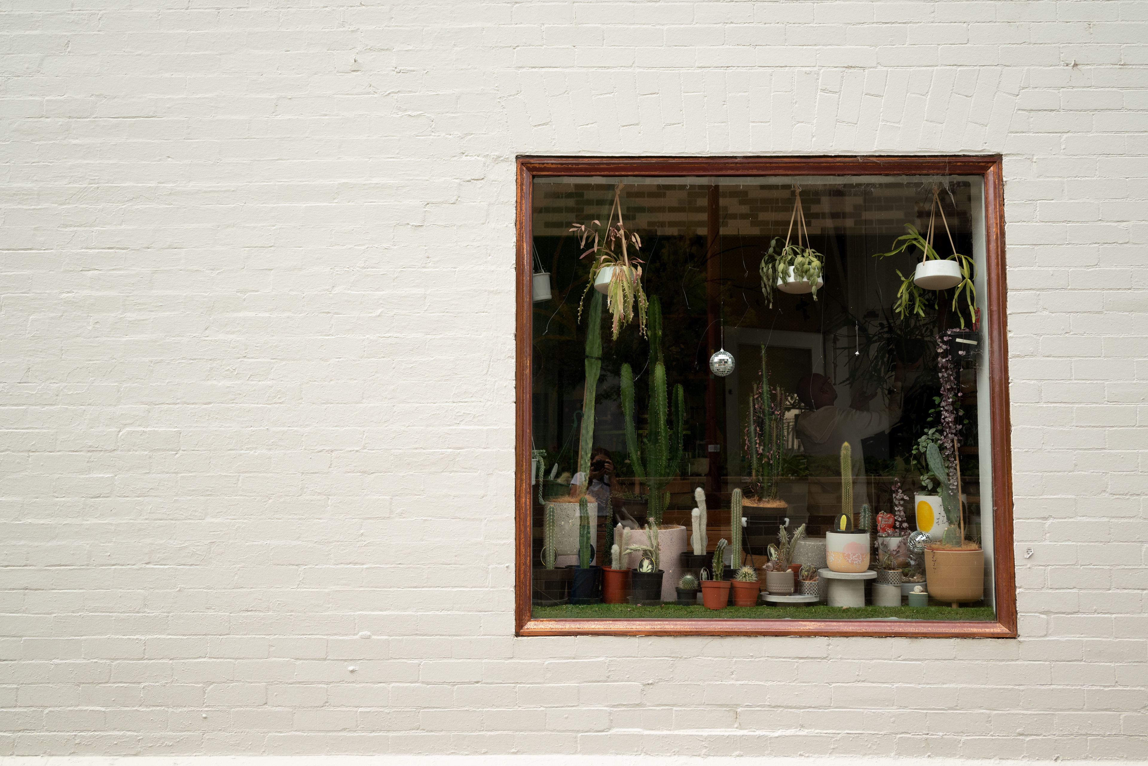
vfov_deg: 39.4
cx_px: 574
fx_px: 1069
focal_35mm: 34
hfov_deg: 56.5
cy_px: 383
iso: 200
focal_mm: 33.5
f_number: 5
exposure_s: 1/500
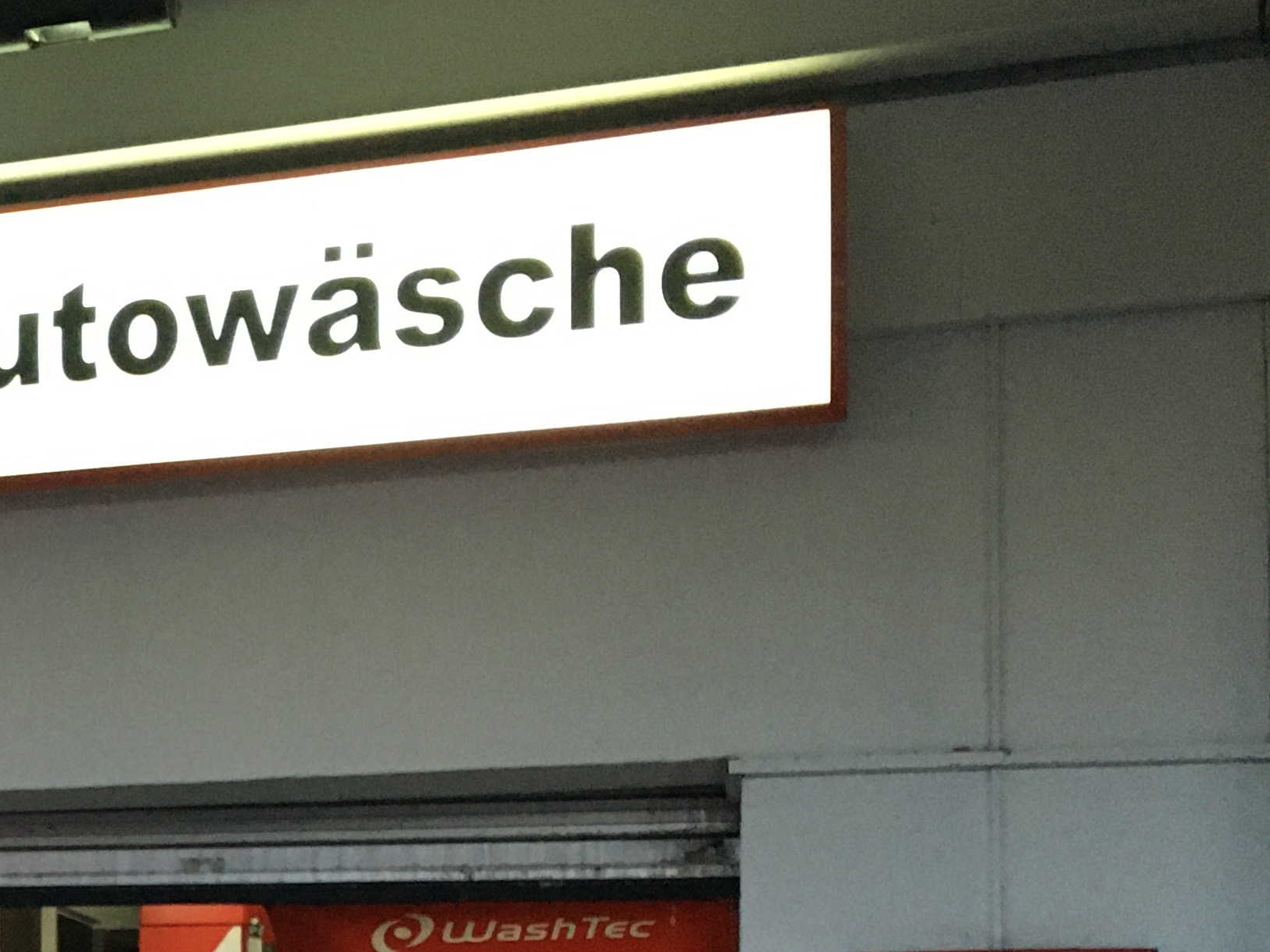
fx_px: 2642
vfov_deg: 19.5
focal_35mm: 72
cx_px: -113
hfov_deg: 25.2
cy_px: 1068
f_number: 2.2
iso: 200
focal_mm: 4.15
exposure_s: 1/25
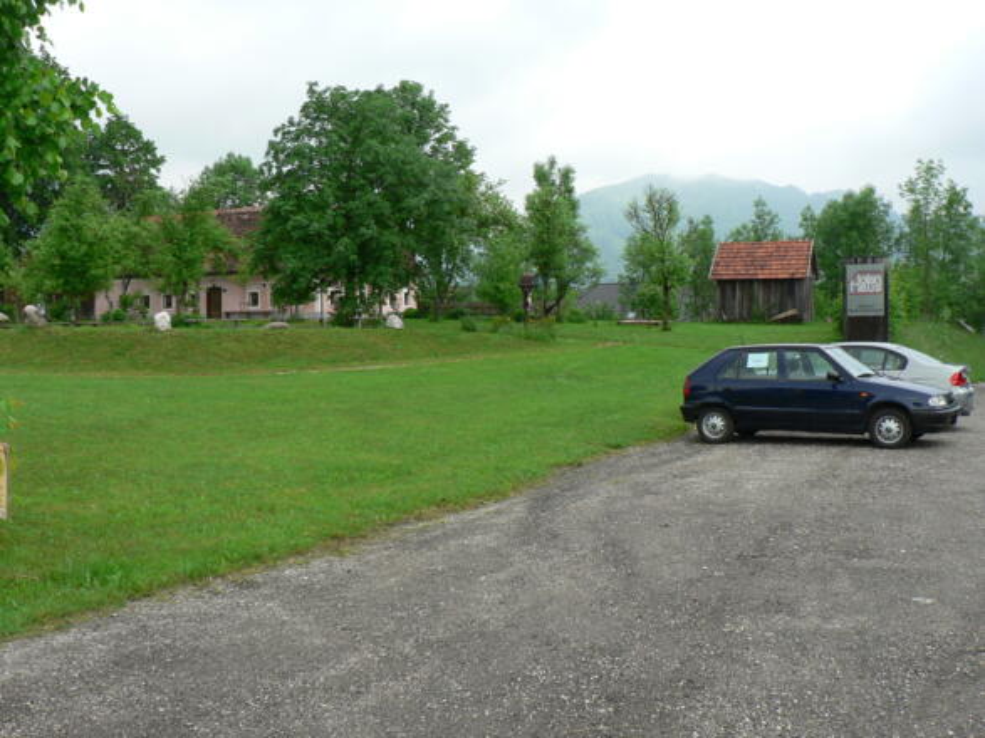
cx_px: 492
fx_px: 1024
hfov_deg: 51.4
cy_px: 369
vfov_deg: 39.6
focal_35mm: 36
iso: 80
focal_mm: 6
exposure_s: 1/160
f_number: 4
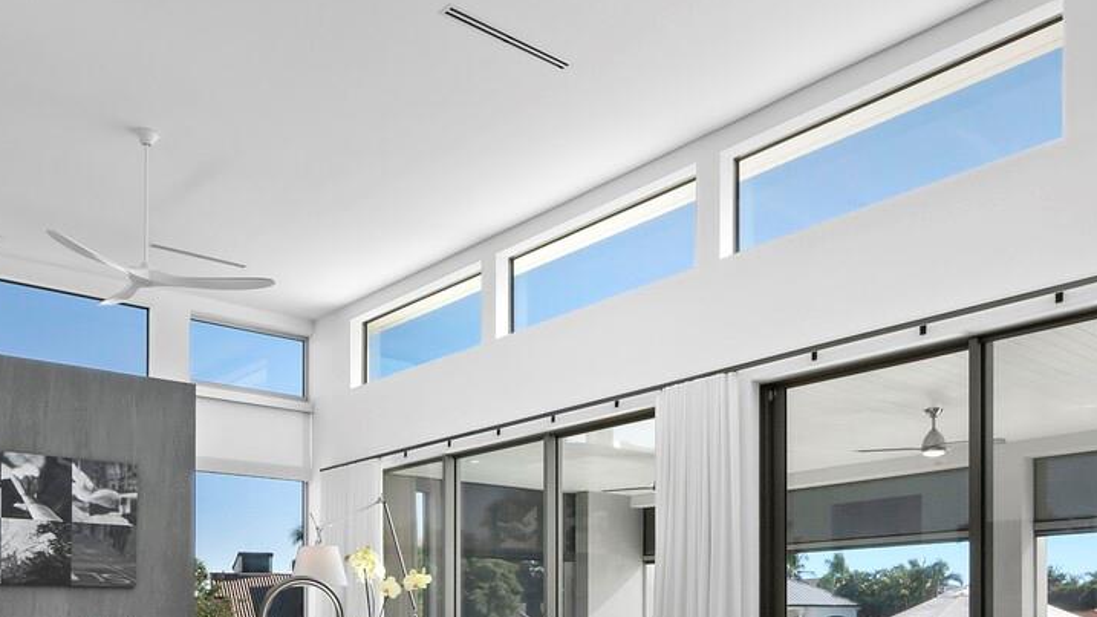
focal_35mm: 34
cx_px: 563
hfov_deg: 58.0
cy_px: 640
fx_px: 989
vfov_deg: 31.6
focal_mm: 7
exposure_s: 1/20
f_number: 10
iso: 250
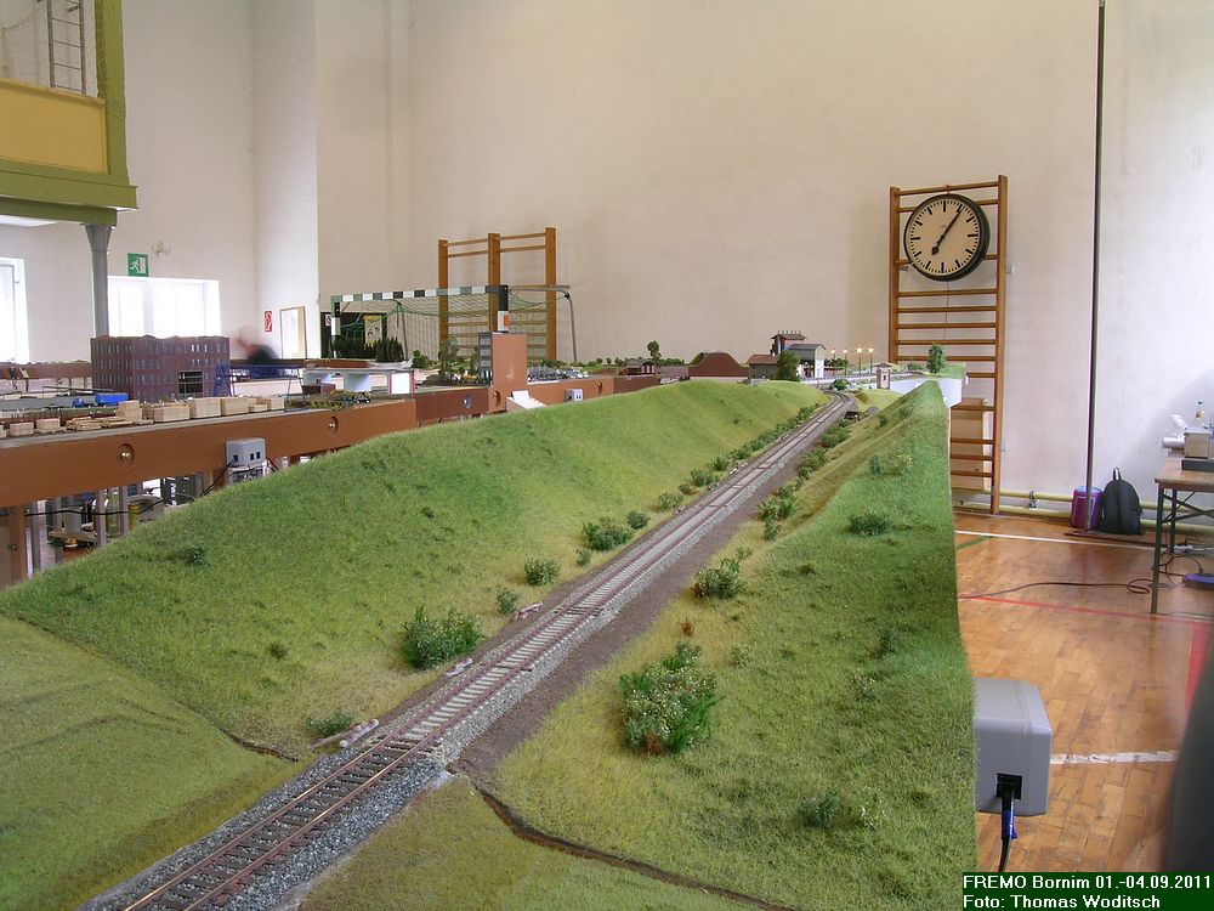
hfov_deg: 33.2
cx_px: 607
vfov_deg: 25.2
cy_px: 456
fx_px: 2034
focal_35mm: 58
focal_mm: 5.8
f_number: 7.9
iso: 50
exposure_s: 1.41
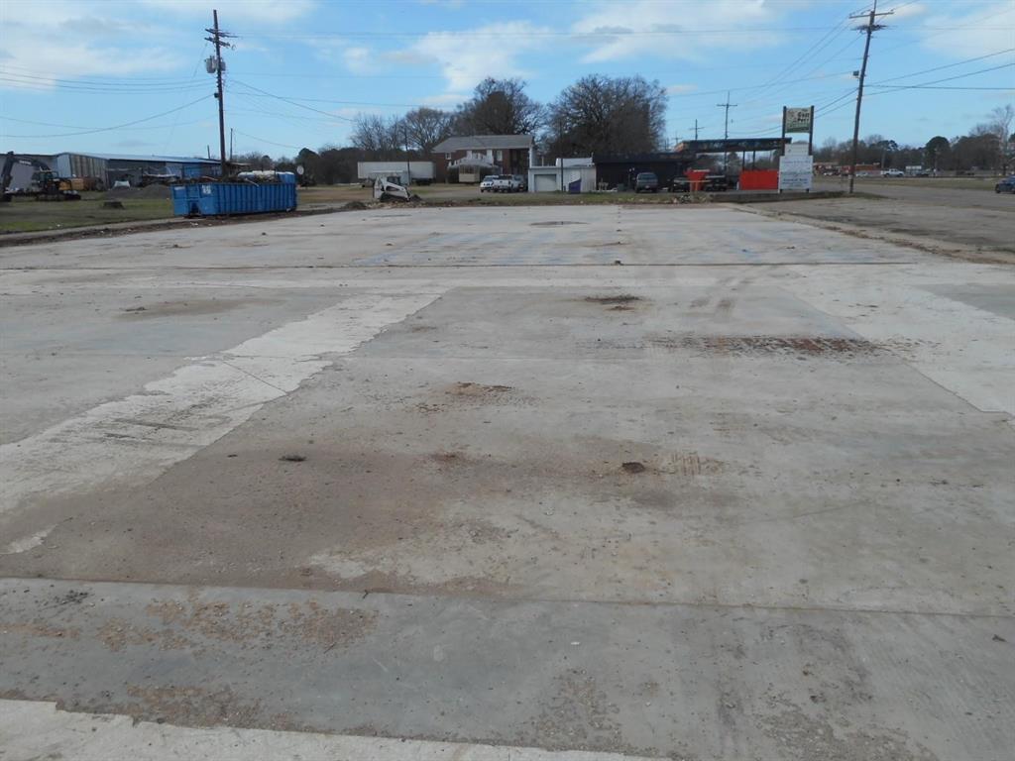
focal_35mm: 29
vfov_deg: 48.2
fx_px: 850
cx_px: 508
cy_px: 380
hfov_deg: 61.7
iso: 80
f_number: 4
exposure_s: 1/640
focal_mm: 5.2
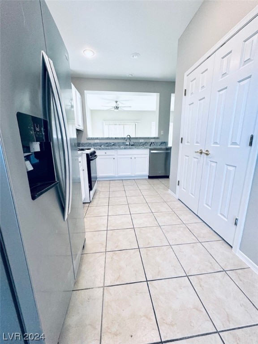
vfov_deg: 102.1
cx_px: 129
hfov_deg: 85.7
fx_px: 139
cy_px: 172
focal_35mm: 14
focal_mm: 2.22
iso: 160
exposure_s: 1/120
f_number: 2.2
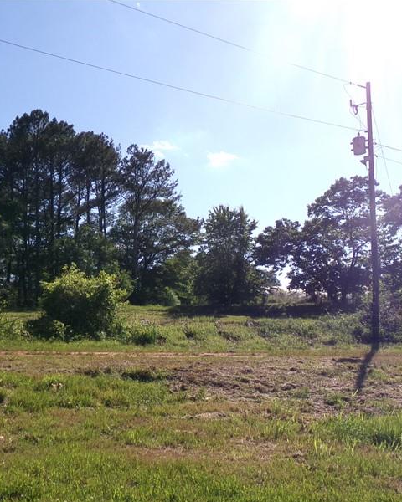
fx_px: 595
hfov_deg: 37.2
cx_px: 167
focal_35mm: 40
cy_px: 320
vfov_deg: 45.3
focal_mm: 4.3
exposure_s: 1/140
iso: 100
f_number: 11.07
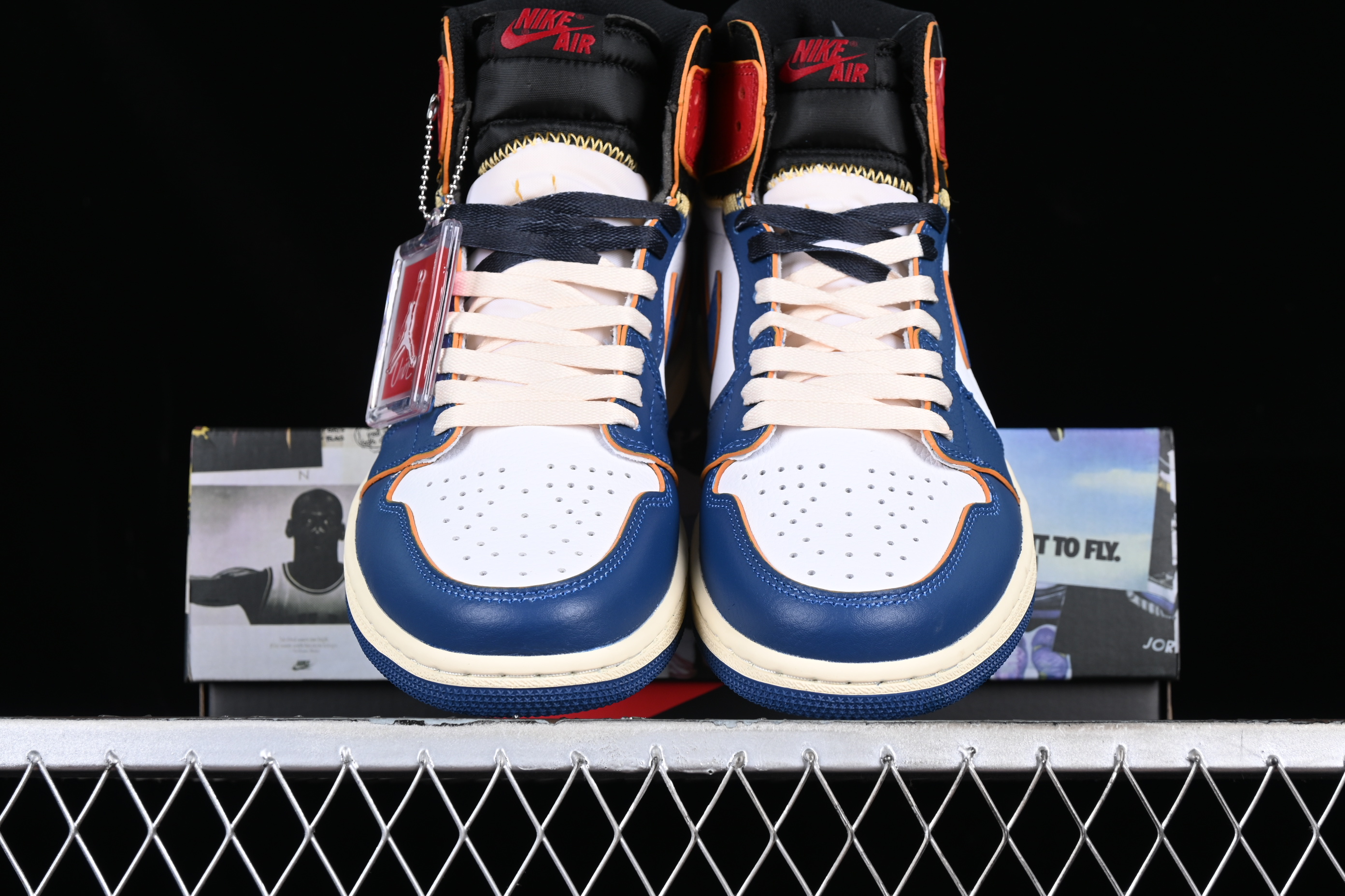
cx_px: 672
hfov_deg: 27.0
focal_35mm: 75
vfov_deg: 18.2
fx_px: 2802
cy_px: 448
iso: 160
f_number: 7.1
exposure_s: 1/80
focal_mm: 50
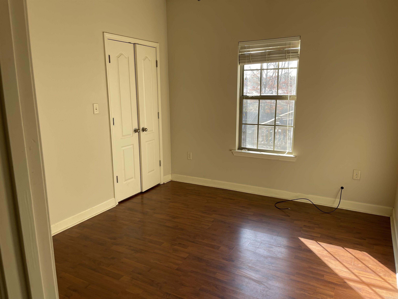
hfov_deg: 67.3
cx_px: 199
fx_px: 299
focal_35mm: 26
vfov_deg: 53.1
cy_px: 150
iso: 32
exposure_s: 1/121
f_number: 1.6
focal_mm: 5.1
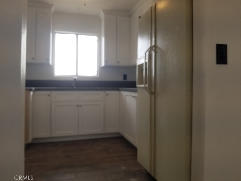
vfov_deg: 53.1
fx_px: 181
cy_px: 90
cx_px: 120
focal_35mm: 26
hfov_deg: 67.3
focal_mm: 4.25
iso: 50
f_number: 1.7
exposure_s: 1/171
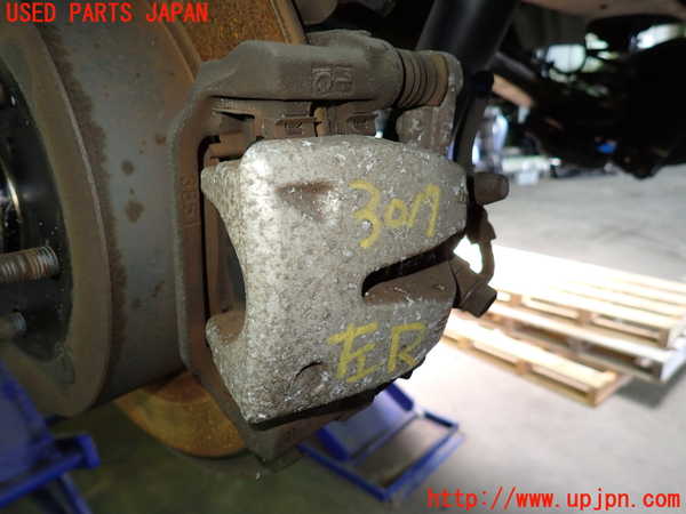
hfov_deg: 69.4
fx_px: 495
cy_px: 257
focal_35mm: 25
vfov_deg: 54.9
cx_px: 343
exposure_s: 1/30
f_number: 2
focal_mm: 4.5
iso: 200
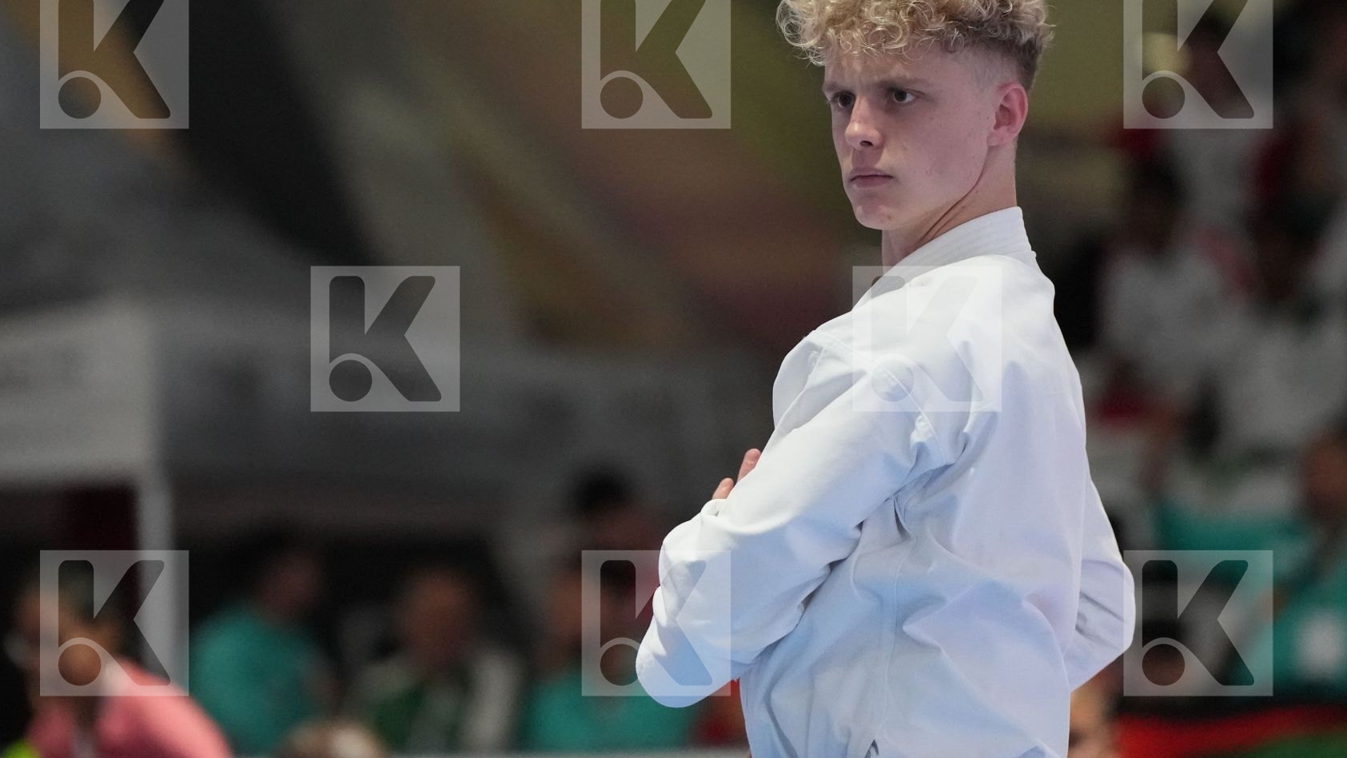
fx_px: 10073
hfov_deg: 7.7
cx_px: 656
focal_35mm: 282
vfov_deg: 4.3
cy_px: 339
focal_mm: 168
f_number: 2.8
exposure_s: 1/500
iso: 8000
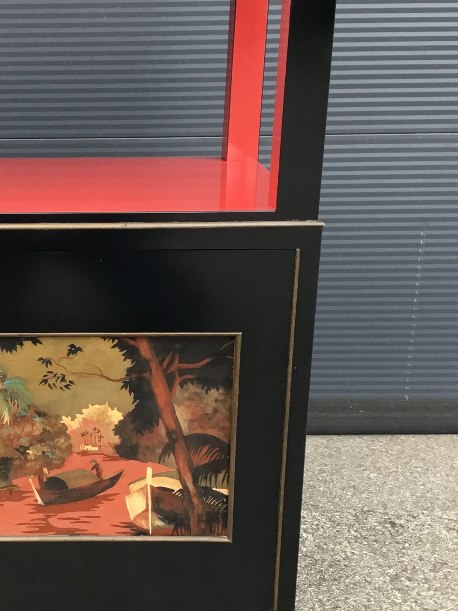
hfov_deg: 23.7
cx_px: 41
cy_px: 331
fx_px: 1058
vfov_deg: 32.2
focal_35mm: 60
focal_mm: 3.3
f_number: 2.4
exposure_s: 1/33
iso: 25
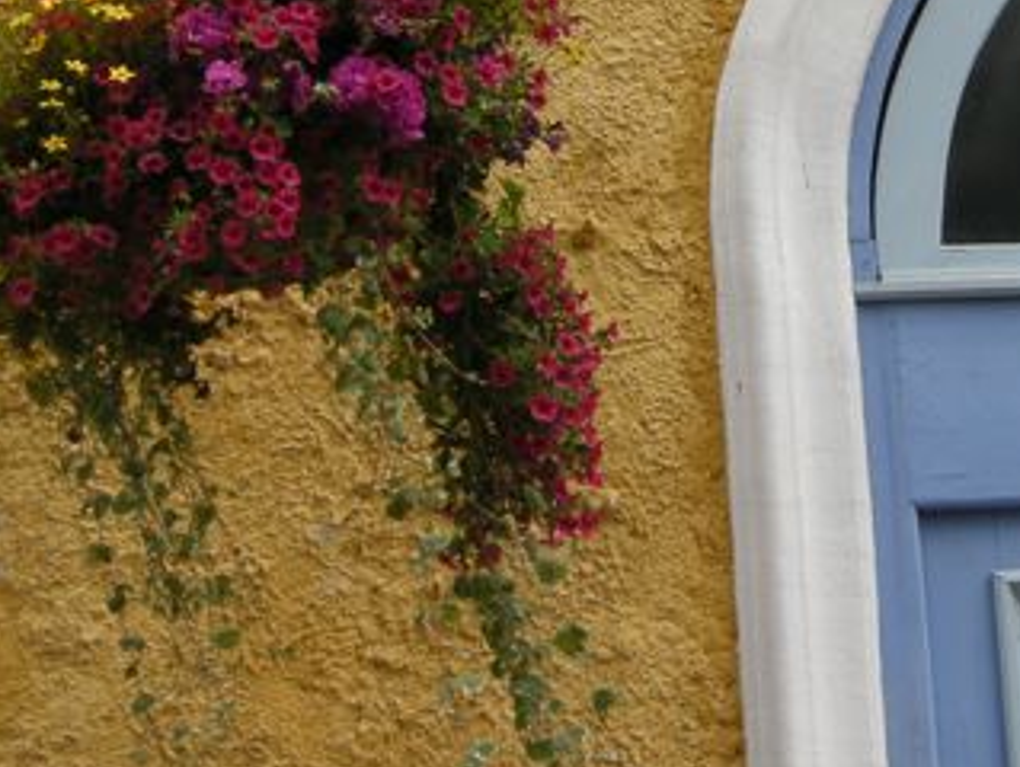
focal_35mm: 141
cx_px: 835
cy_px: -88
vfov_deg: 10.4
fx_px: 4159
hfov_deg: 13.9
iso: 64
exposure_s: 1/96.3
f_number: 3.9
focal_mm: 12.9
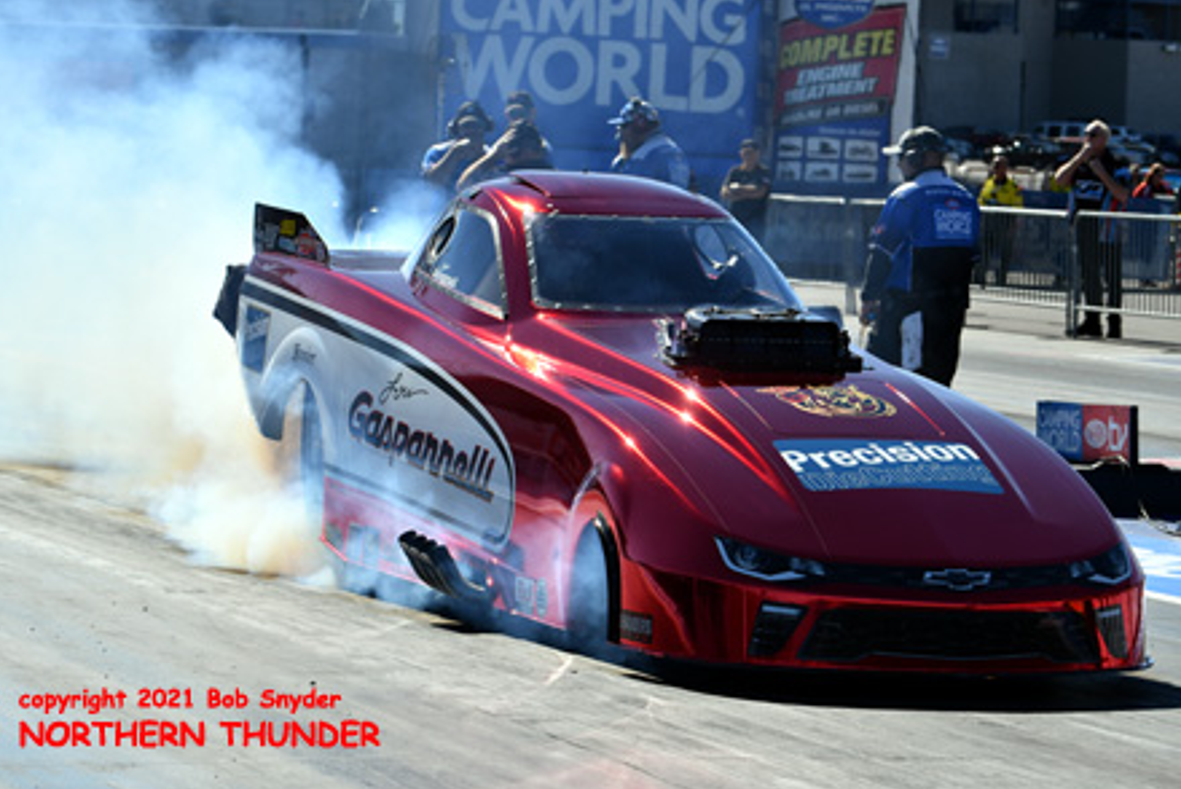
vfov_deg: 8.2
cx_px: 607
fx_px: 5482
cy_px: 381
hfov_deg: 12.3
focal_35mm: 167
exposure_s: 1/1250
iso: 160
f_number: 5.6
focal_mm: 98
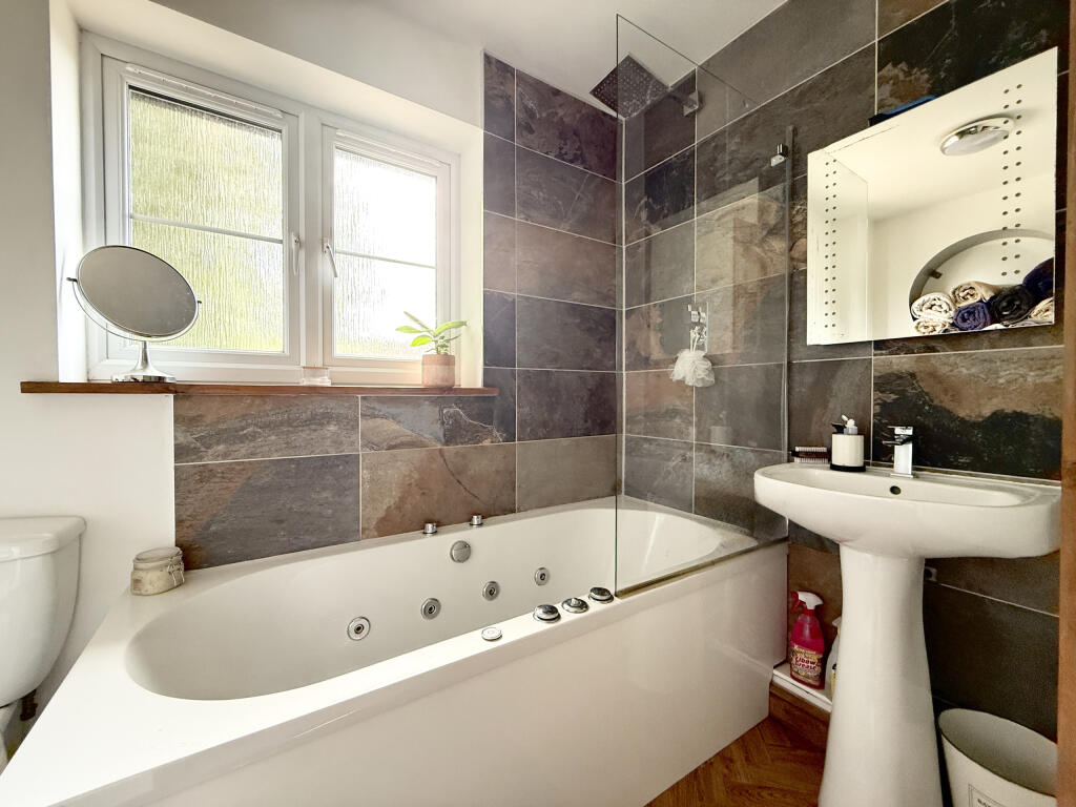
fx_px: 435
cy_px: 404
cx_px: 538
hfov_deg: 102.1
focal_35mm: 14
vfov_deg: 85.7
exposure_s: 1/91
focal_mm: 2.22
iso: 400
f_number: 2.2
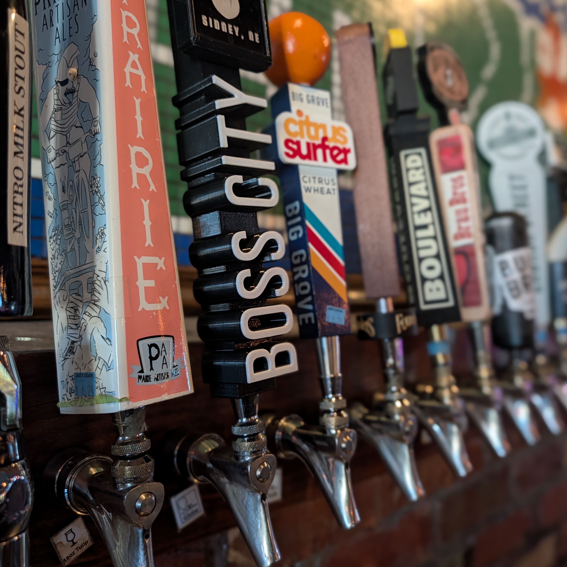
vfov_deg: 55.6
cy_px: 279
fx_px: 537
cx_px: 307
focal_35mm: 29
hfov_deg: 55.6
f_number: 1.68
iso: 234
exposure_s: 1/40
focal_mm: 6.9
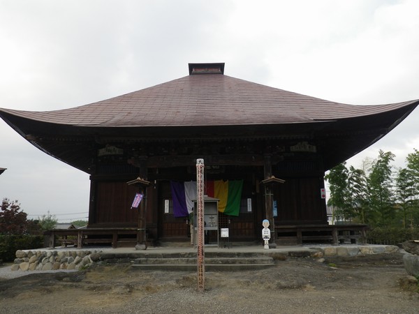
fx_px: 339
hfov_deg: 63.4
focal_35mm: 28
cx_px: 210
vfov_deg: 49.7
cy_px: 157
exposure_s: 1/125
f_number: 4.2
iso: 80
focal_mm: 5
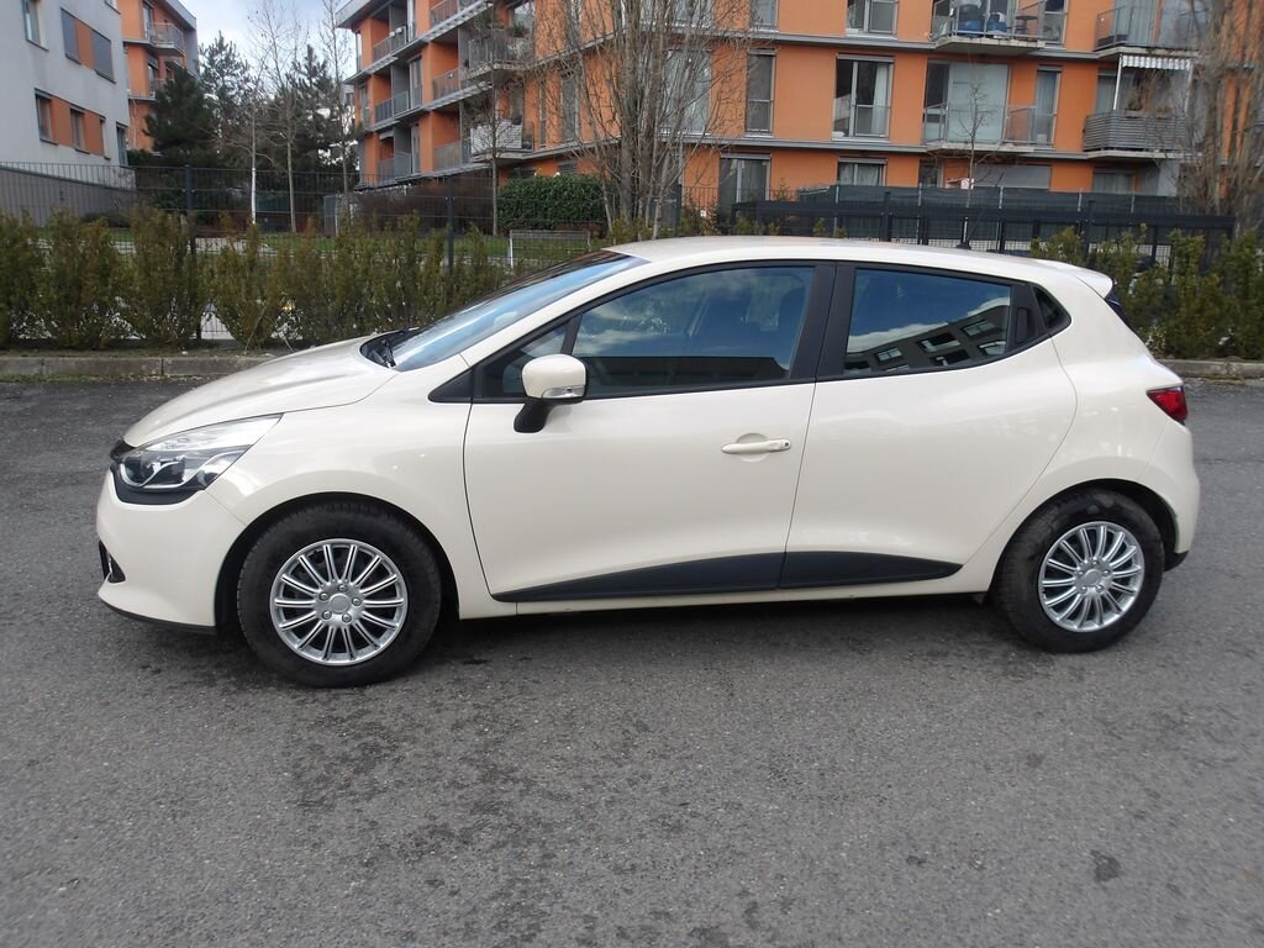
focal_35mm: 27
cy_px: 474
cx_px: 632
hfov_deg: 65.3
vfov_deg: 51.4
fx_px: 986
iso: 100
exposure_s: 1/344
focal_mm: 4.9
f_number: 3
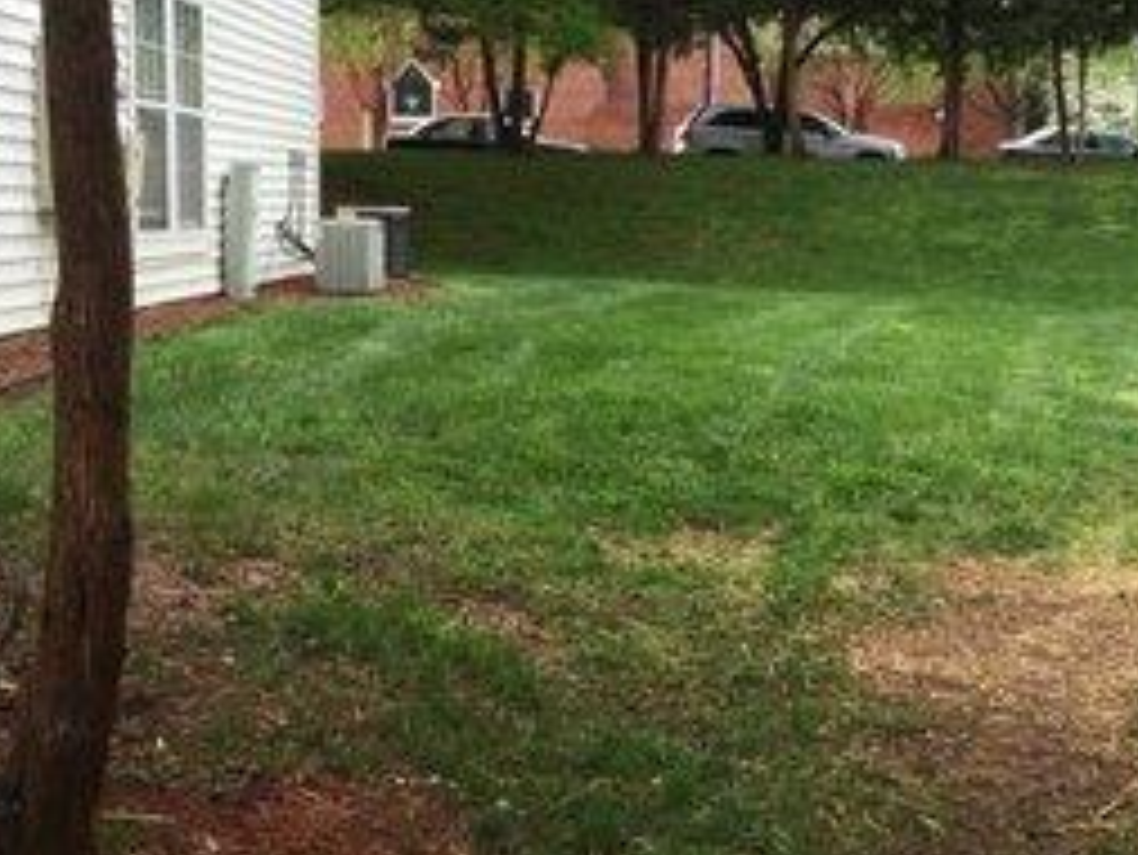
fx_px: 1809
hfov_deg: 34.6
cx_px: 760
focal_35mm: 55
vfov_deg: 26.5
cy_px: 338
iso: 40
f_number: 2.2
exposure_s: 1/120
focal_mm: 4.15
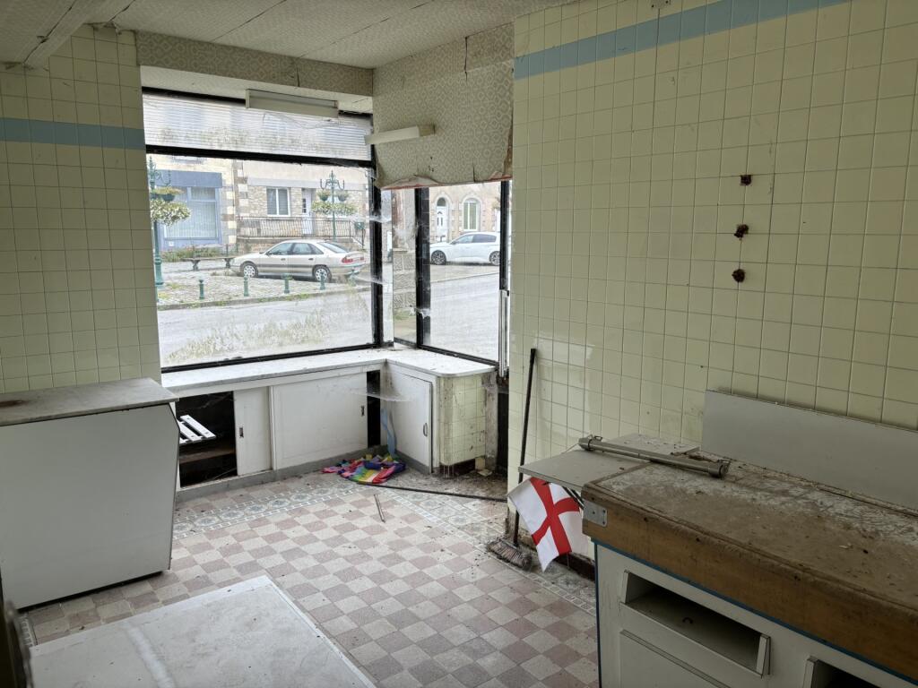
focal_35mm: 26
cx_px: 459
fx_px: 690
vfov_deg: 53.1
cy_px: 344
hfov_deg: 67.3
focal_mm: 5.96
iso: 40
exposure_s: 1/121
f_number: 1.6
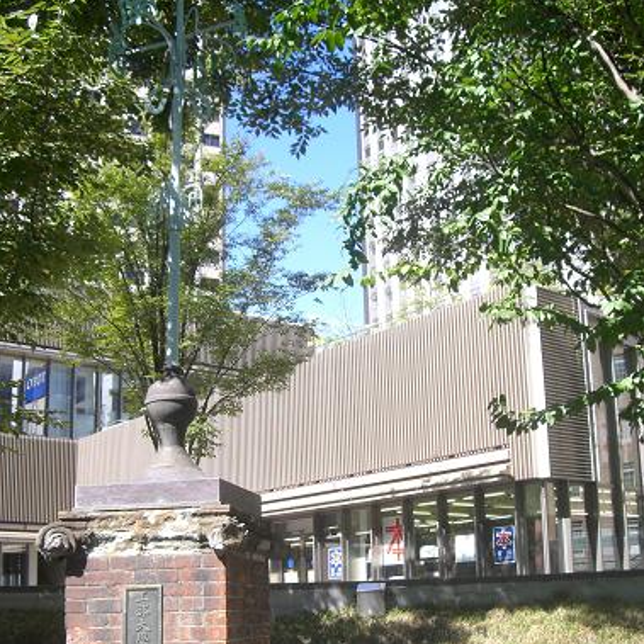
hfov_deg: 37.6
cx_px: 322
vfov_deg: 37.2
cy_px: 427
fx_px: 947
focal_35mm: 45
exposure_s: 1/250
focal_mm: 6.2
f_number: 4.3
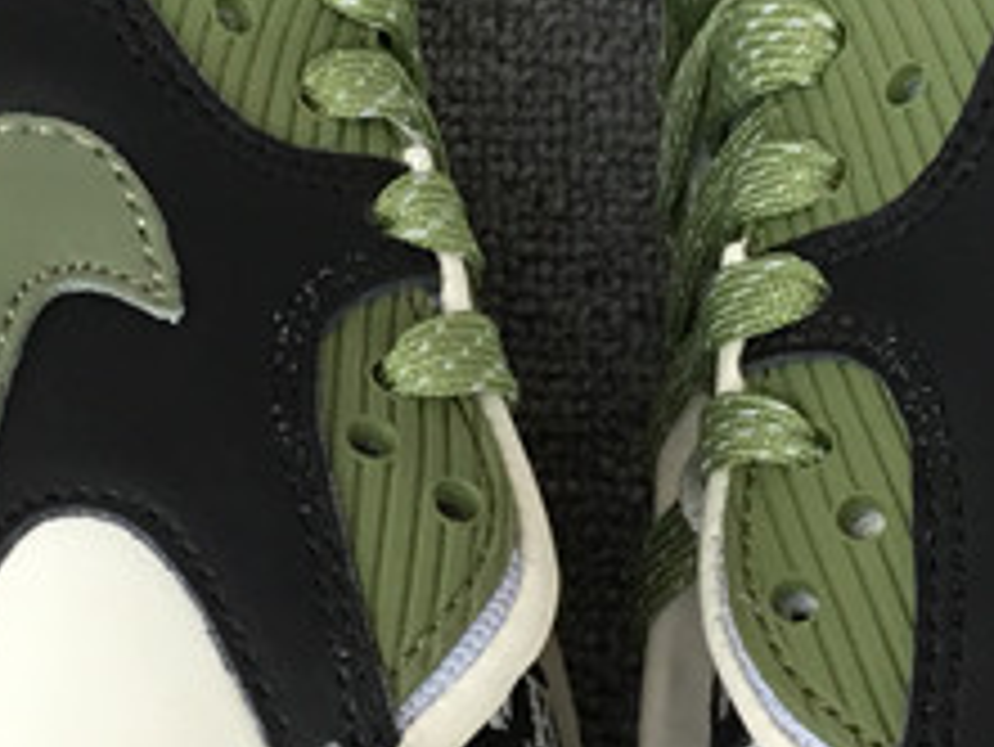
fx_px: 3620
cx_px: 450
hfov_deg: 15.6
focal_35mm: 126
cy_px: 376
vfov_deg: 11.8
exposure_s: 1/33
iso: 25
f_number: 2.4
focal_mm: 3.3
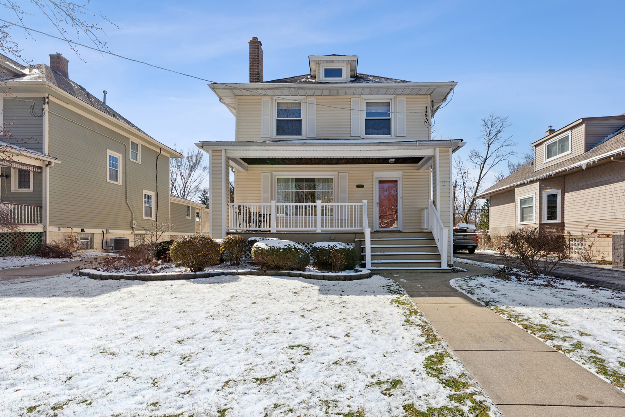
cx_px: 312
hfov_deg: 93.3
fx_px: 295
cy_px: 208
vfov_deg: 70.5
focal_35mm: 17
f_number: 11
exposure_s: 1/250
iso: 400
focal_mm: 17
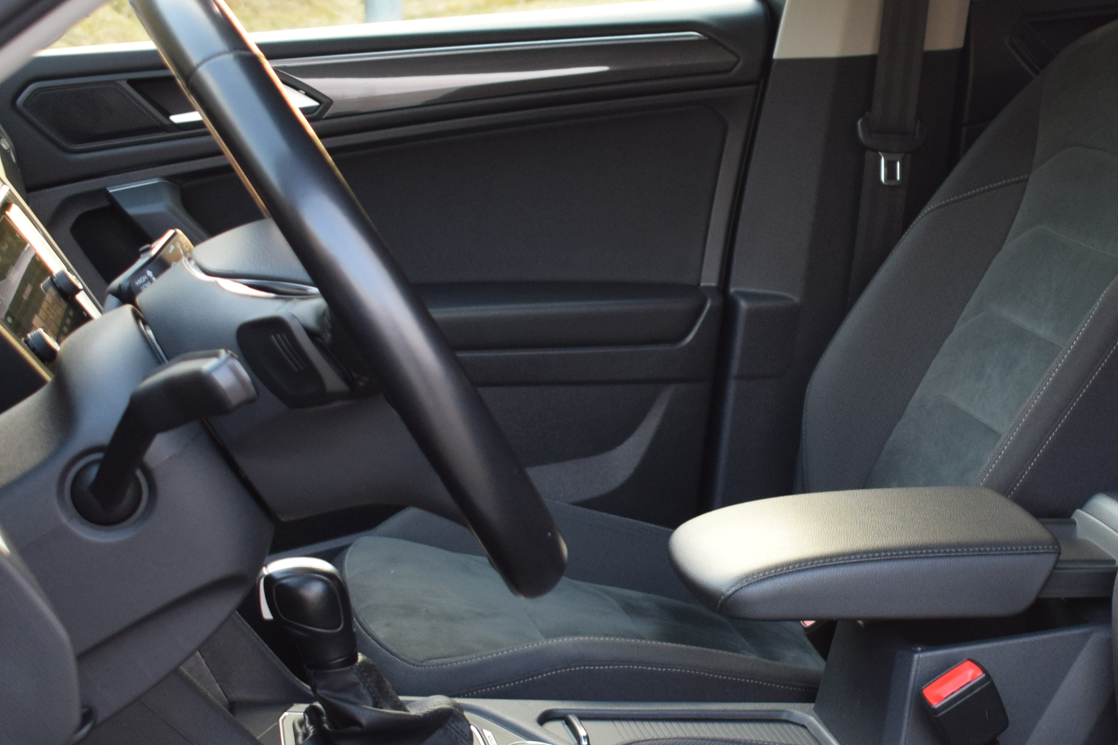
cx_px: 997
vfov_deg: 17.3
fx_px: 2453
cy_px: 464
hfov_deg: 24.9
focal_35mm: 79
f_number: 4
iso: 640
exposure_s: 1/60
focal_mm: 24
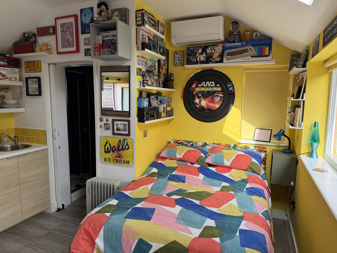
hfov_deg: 71.6
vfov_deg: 56.8
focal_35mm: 24
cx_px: 168
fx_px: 234
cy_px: 126
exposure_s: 1/307
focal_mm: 6.76
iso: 100
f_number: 1.78
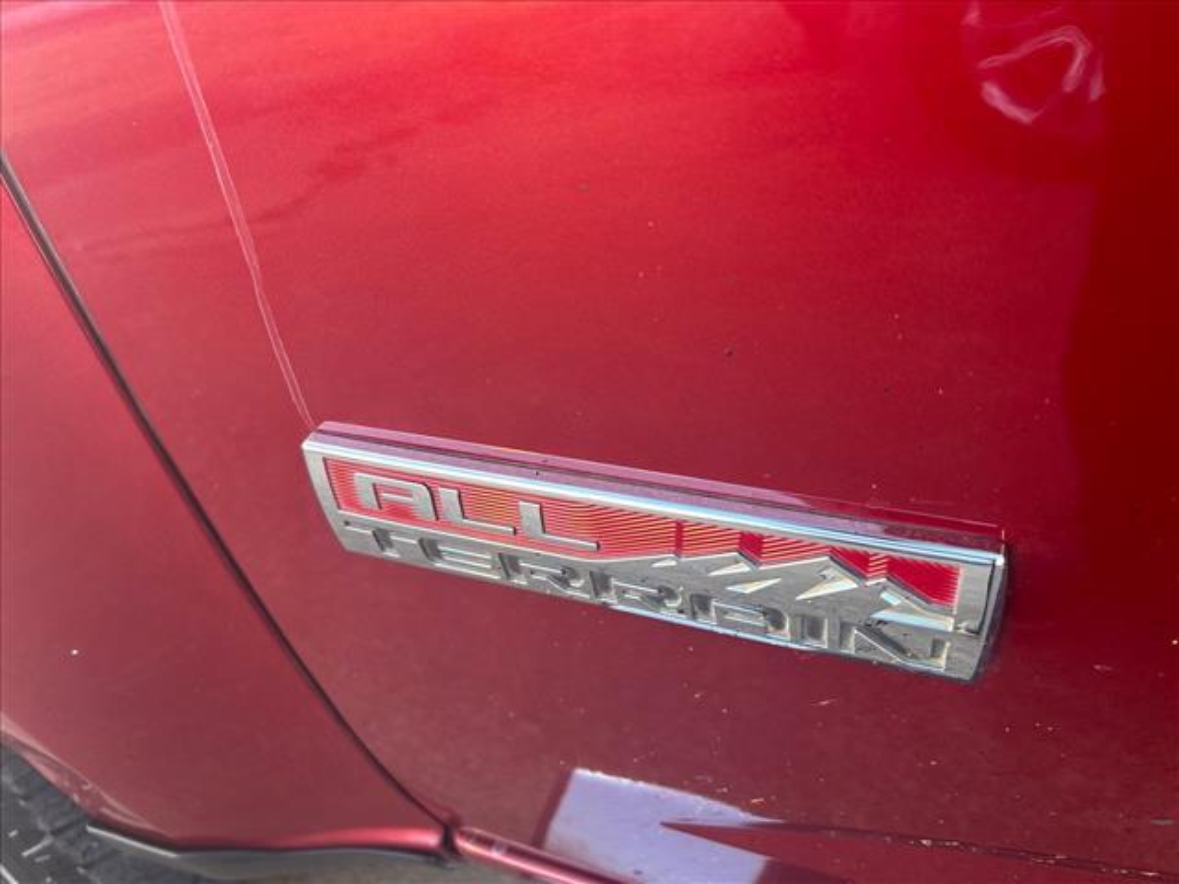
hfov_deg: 67.3
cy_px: 442
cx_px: 590
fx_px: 886
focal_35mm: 26
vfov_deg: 53.1
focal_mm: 5.7
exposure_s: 1/121
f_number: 1.5
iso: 80
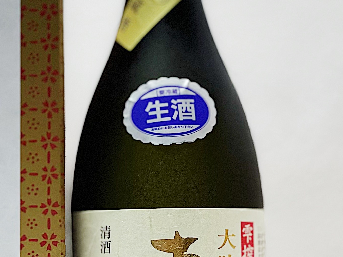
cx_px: 59
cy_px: 108
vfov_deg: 9.6
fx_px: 1536
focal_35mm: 155
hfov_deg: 12.7
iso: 125
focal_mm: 6
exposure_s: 1/100
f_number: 2
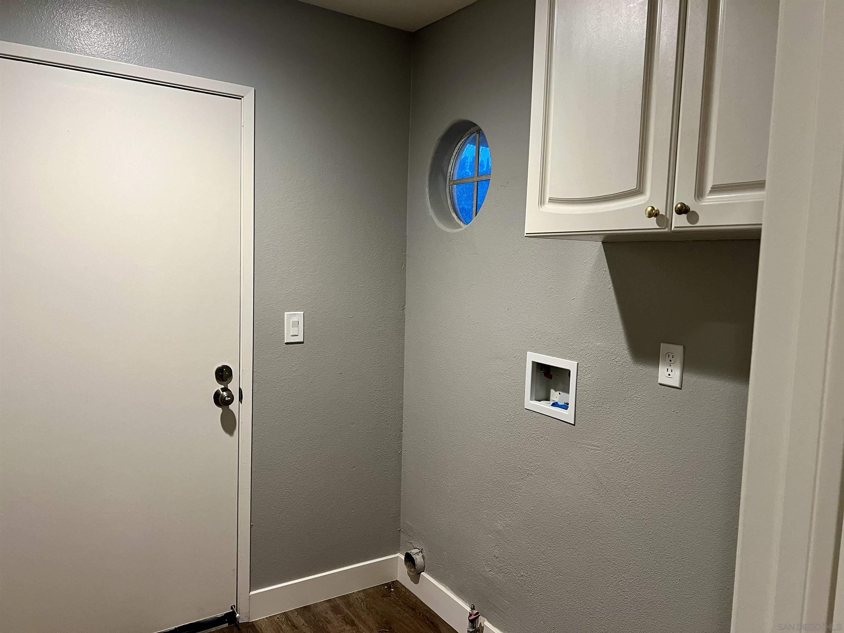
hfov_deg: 67.3
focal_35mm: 26
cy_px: 316
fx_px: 634
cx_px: 422
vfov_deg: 53.1
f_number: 1.5
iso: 160
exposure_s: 1/60
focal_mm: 5.7
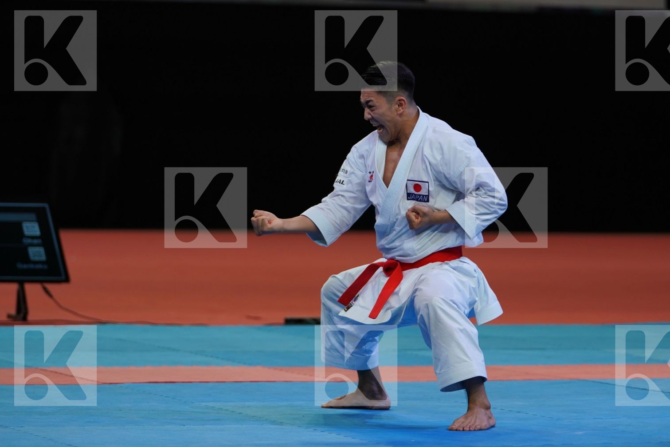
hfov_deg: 10.3
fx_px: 3703
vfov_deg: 6.9
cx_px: 356
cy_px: 208
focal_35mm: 199
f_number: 4
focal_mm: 167
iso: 500
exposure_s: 1/400
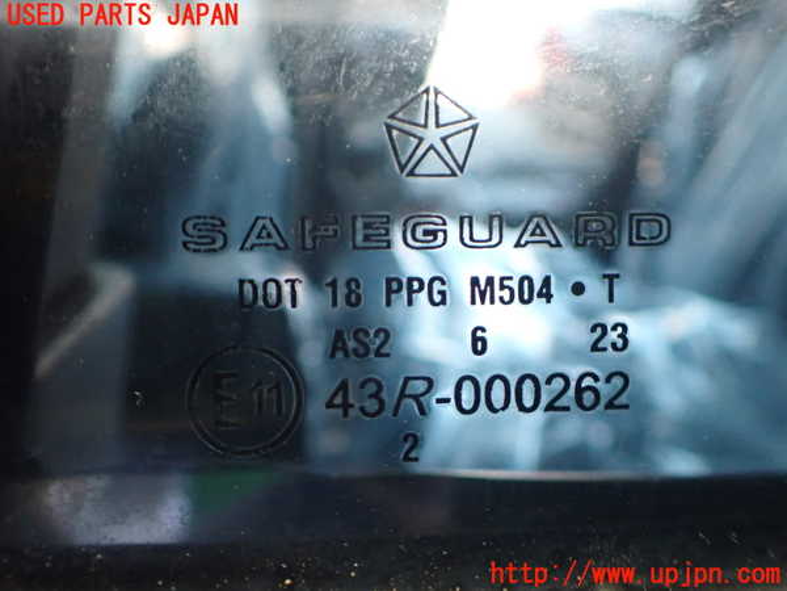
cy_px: 296
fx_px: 682
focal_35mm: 30
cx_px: 394
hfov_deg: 60.0
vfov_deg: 46.8
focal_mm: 5.4
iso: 800
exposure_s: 1/30
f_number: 2.3
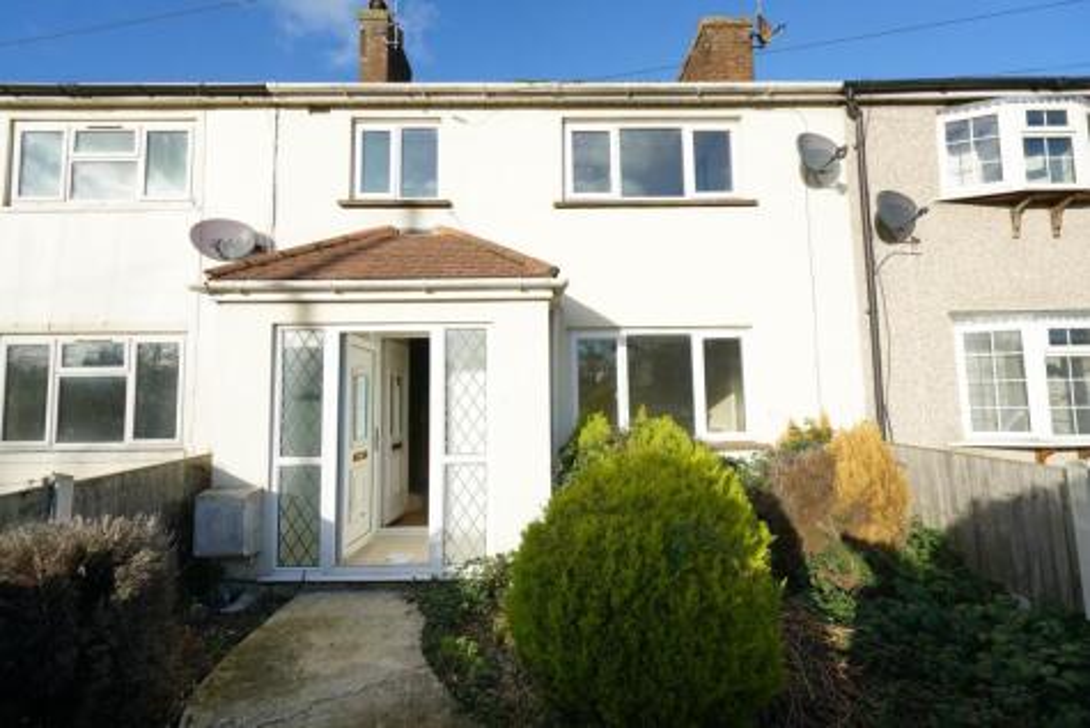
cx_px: 545
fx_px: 485
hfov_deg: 96.7
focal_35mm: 16
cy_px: 364
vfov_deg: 73.8
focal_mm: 16
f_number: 5.6
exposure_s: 1/1600
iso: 500
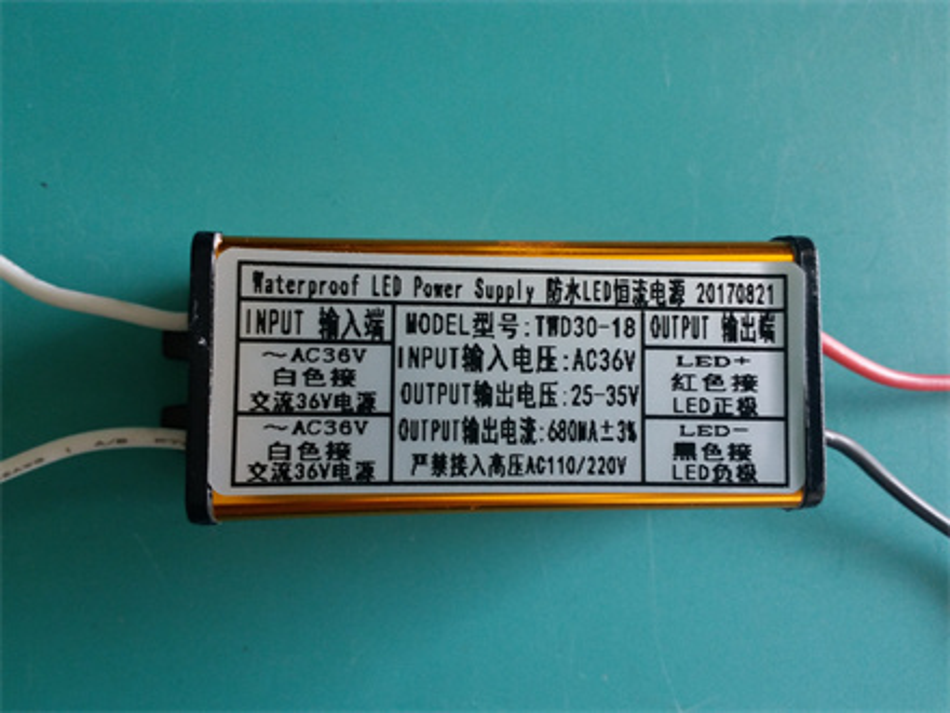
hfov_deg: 65.3
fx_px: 741
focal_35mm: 27
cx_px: 475
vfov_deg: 51.4
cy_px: 356
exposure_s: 1/33
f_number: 2.09
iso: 125
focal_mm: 3.6
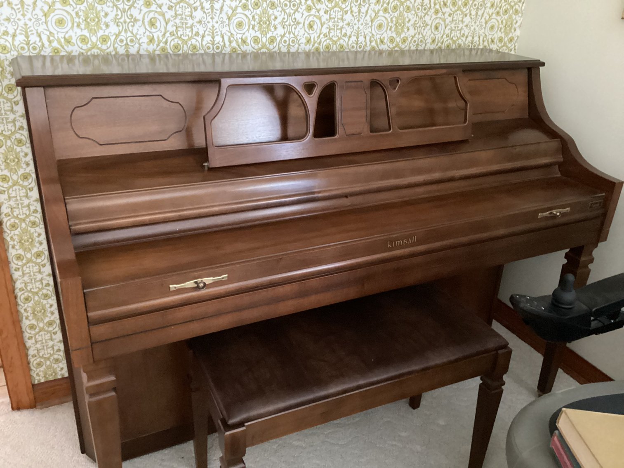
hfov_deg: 58.3
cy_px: 234
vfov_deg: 45.4
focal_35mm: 31
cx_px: 312
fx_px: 559
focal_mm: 3.3
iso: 640
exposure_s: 1/17
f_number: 2.4
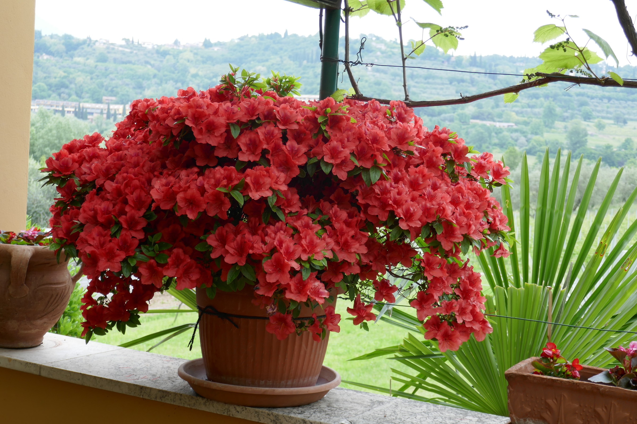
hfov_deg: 36.9
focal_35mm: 54
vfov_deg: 25.1
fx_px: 955
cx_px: 318
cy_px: 212
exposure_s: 1/80
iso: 125
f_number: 4.2
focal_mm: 19.6
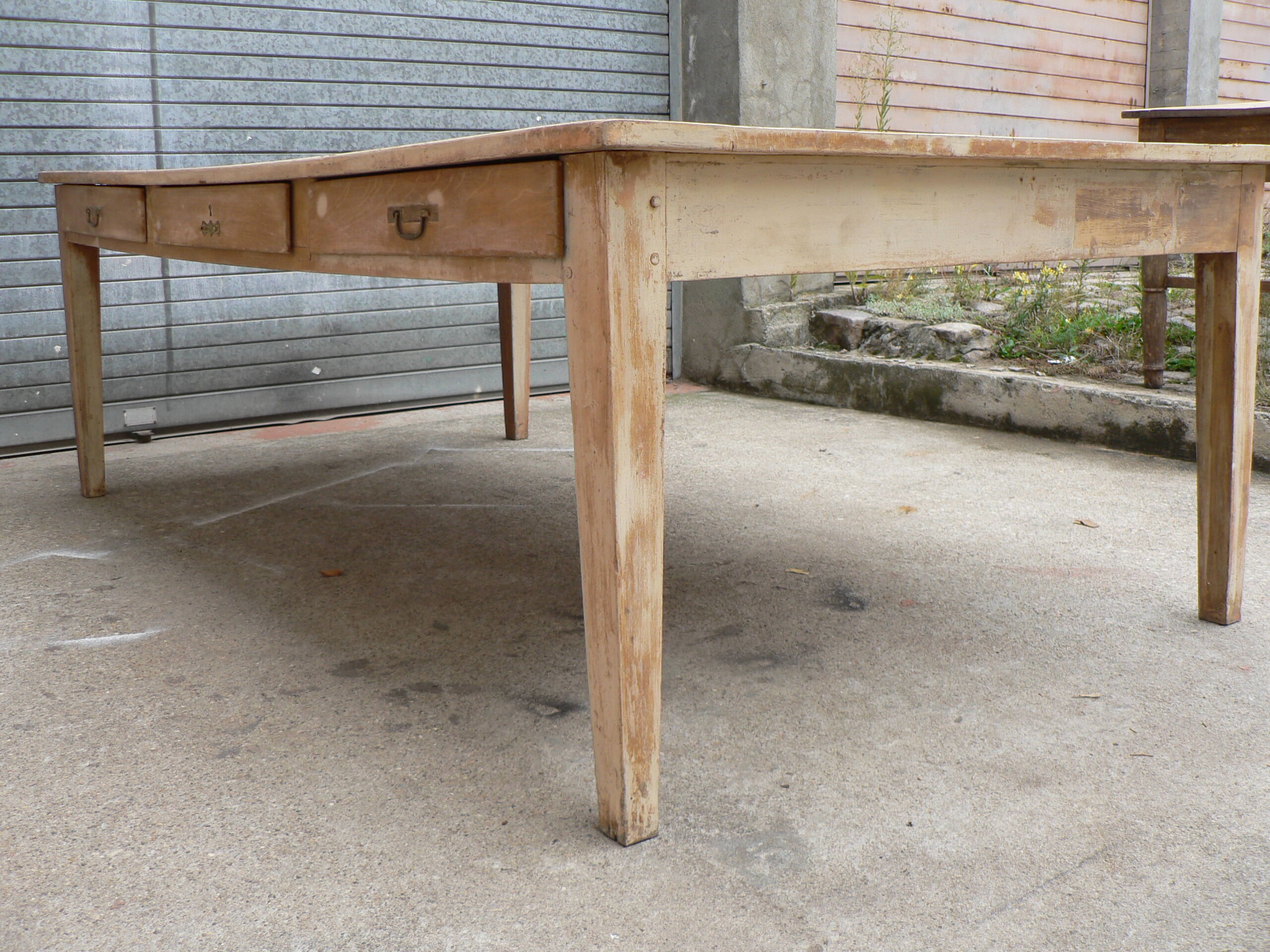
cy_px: 476
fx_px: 1321
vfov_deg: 39.7
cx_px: 635
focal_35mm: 36
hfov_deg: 51.4
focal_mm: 6
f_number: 2.8
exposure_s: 1/100
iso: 80
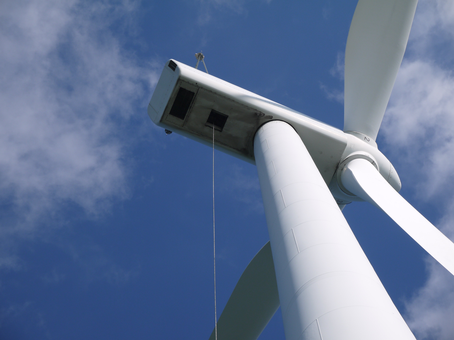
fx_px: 1102
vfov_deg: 17.6
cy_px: 170
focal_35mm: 84
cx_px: 227
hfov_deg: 23.3
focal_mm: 42
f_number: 10
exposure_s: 1/500
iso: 160
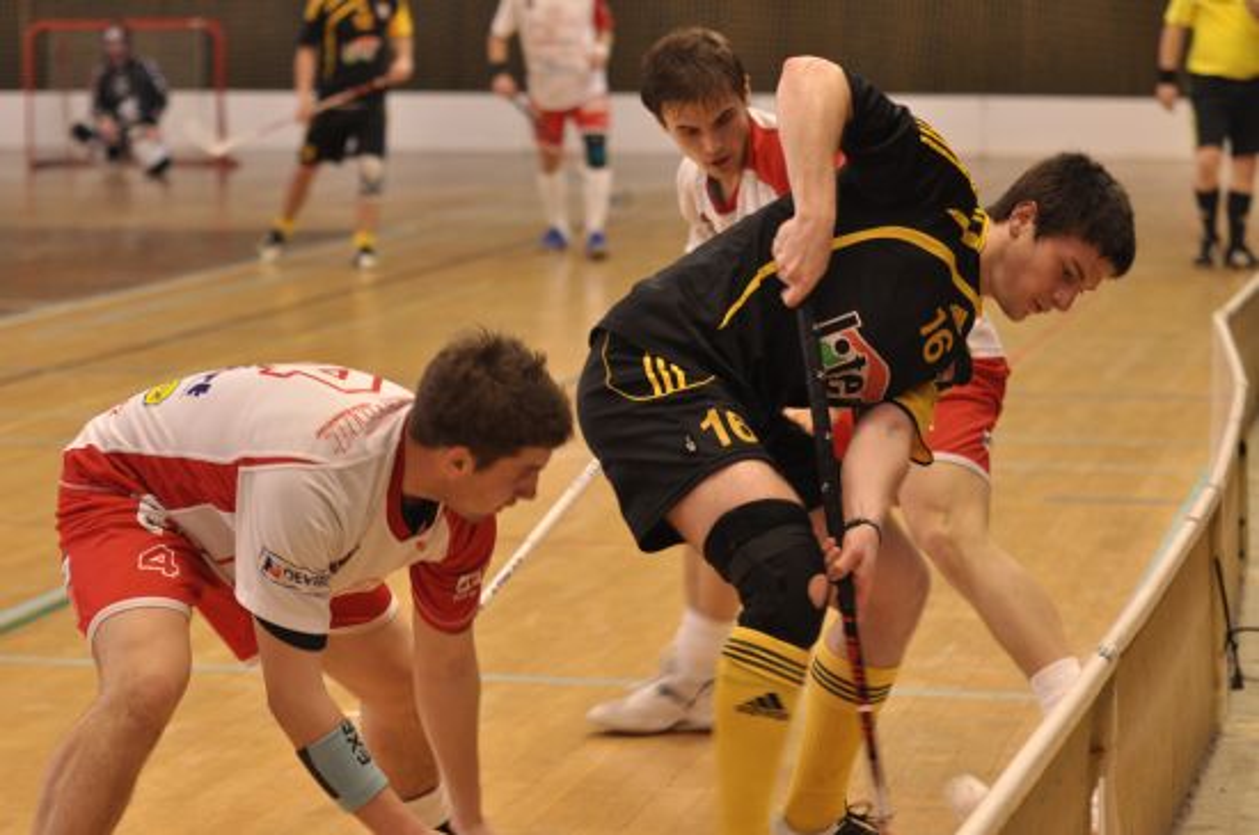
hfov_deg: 19.5
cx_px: 630
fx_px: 3667
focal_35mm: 105
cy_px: 418
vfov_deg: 13.0
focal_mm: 70
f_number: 3.5
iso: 500
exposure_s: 1/100
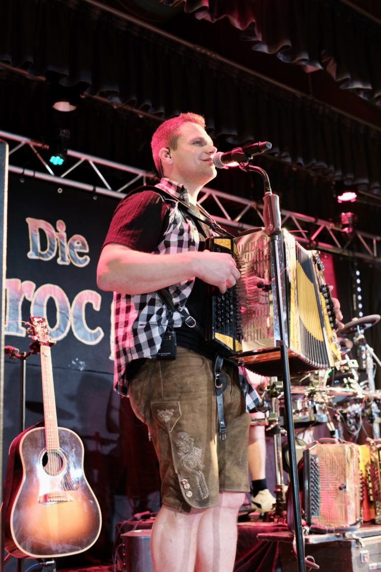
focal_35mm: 45
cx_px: 190
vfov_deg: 43.6
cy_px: 286
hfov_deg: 29.9
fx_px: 714
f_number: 2.5
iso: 640
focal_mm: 30
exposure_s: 1/30
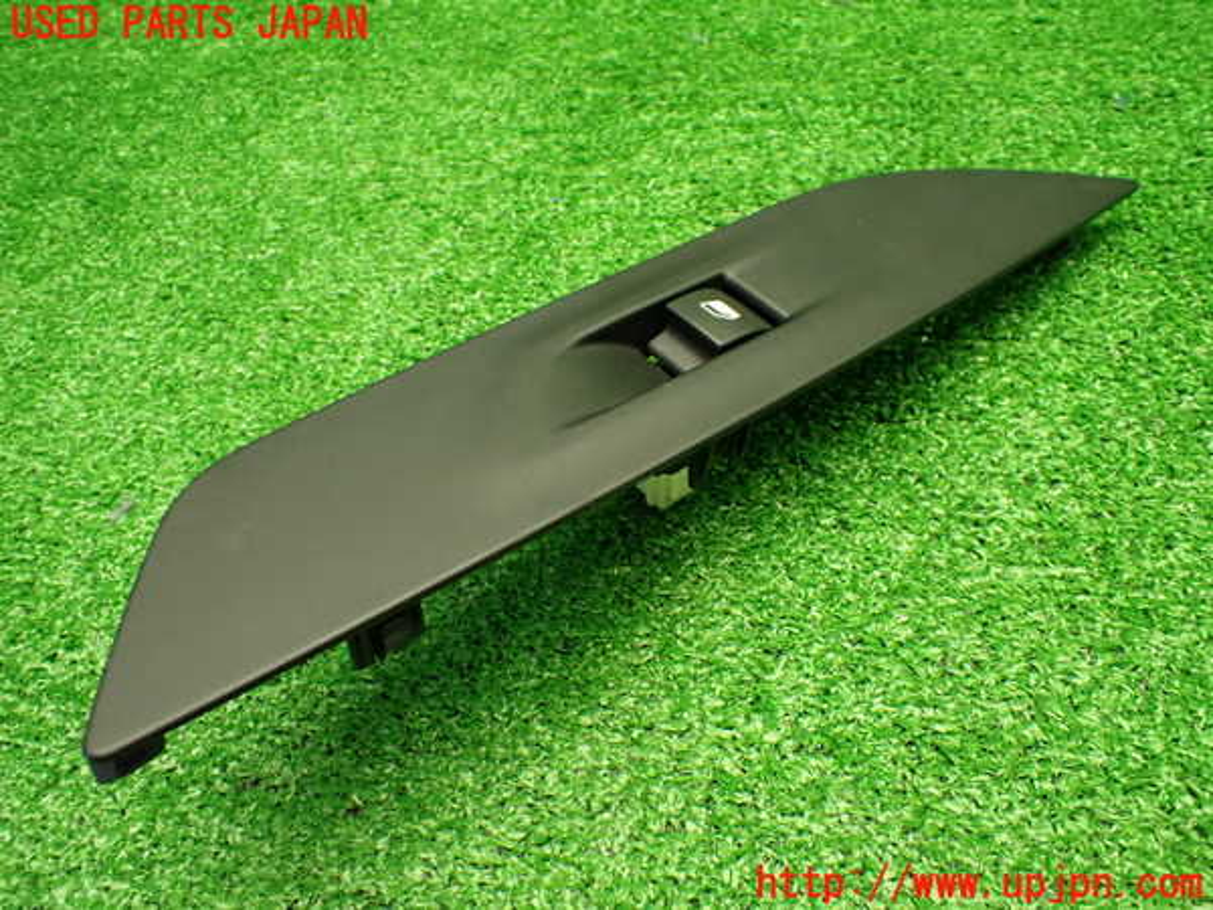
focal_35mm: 30
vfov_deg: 46.8
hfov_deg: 60.0
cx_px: 606
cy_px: 455
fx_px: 1051
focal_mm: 5.4
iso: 800
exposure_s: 1/100
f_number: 2.3
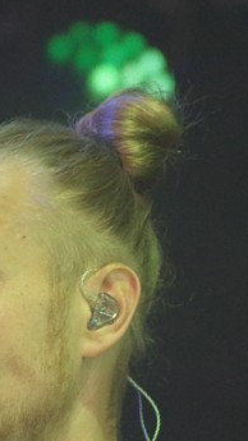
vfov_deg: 4.4
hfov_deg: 2.5
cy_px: 373
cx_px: 22
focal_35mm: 492
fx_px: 5753
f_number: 5.6
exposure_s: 1/500
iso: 1600
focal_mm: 120
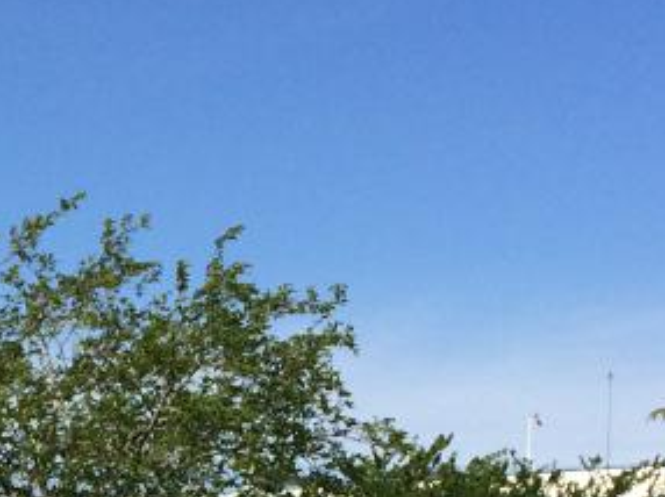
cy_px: 841
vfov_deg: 10.8
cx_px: -242
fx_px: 2495
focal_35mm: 130
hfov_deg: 14.4
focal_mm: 4.15
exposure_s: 1/2933
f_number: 2.2
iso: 32
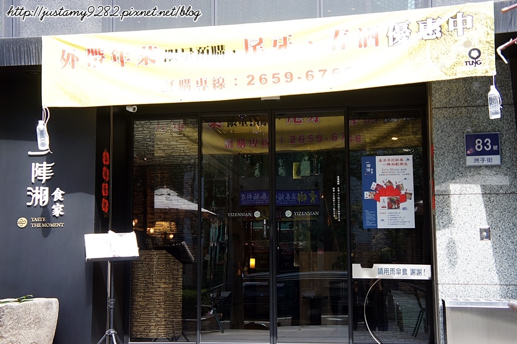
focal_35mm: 52
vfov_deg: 25.7
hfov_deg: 37.9
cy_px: 172
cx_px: 258
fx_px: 754
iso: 200
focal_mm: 35
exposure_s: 1/100
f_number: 4.5
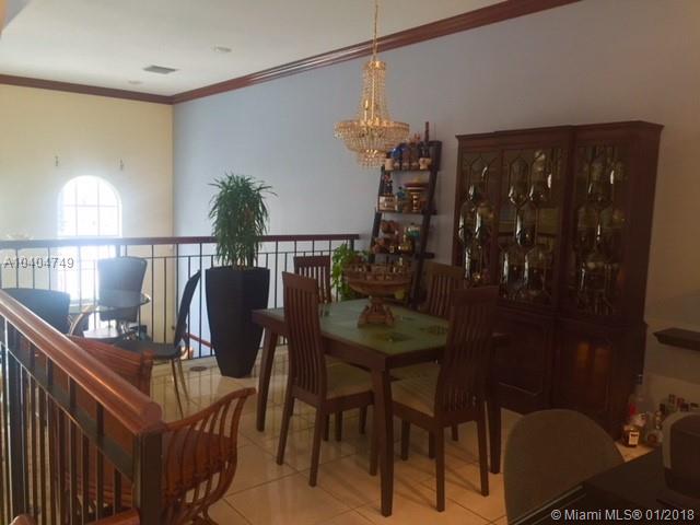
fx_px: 586
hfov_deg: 61.7
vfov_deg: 48.2
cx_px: 350
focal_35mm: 29
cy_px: 262
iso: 250
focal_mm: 4.15
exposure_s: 1/20
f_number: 2.2
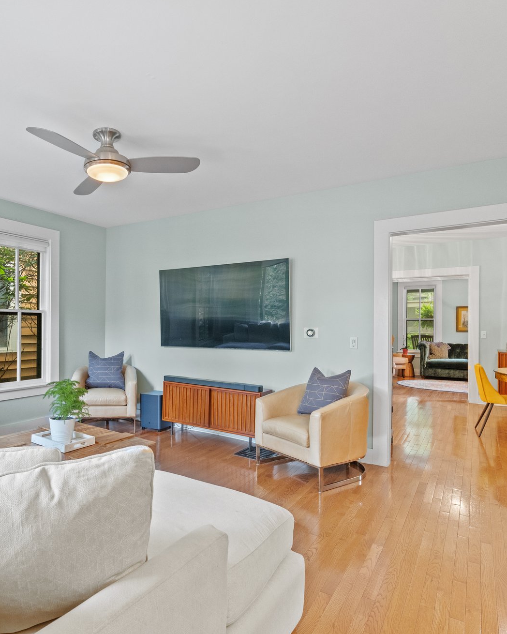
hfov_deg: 62.3
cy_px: 324
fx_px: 413
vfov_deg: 75.0
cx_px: 192
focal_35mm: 22
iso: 800
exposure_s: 1/3
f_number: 4
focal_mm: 10
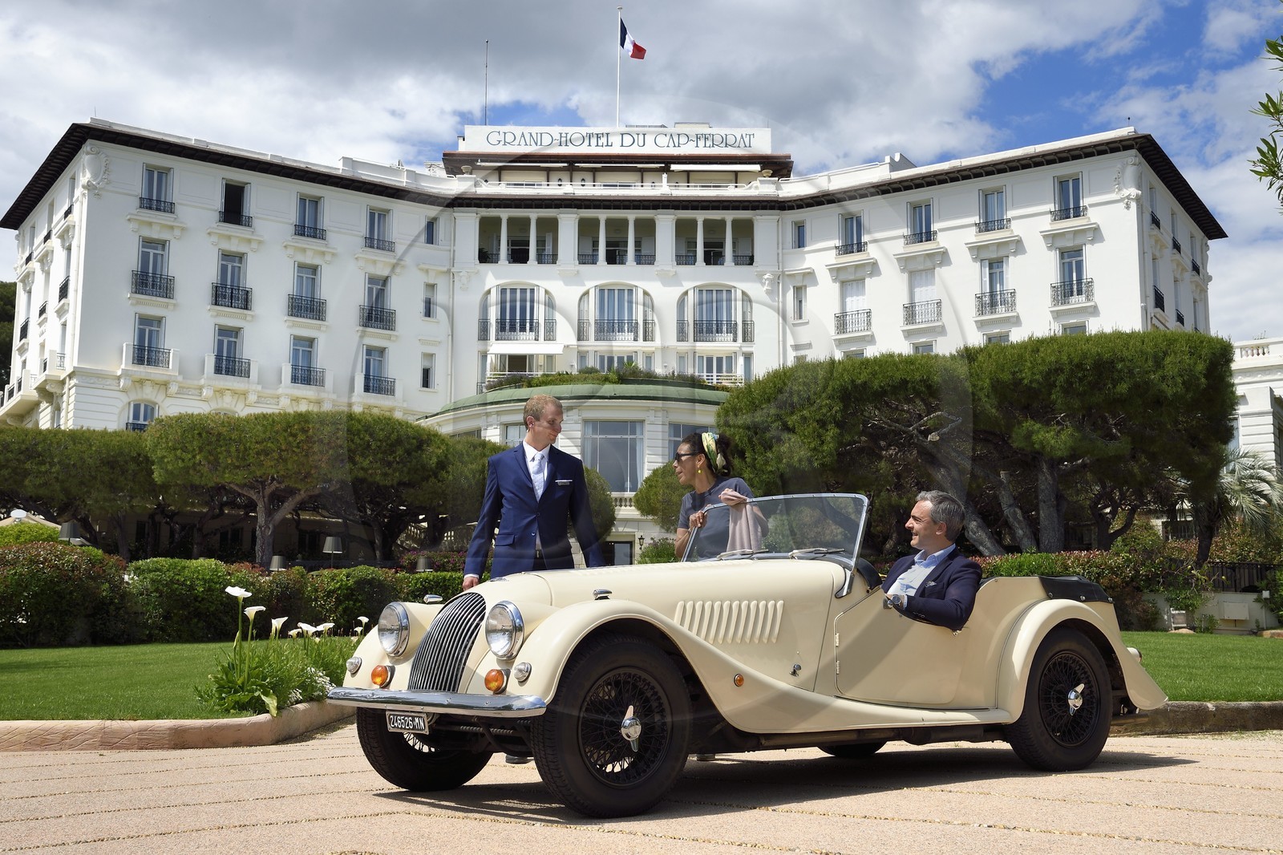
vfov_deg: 28.1
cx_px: 642
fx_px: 1710
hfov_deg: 41.1
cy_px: 428
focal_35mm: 48
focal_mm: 48
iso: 200
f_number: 11
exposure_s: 1/250
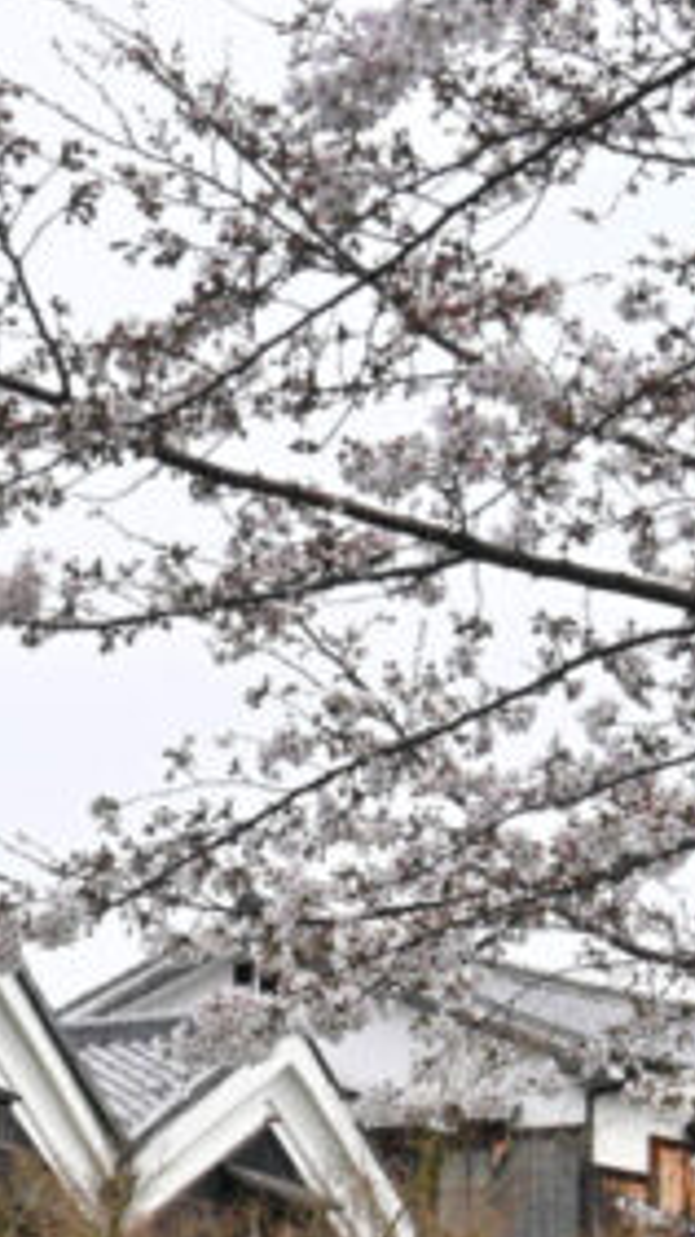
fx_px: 5437
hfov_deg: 7.3
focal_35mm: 166
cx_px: -84
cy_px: 1481
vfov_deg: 12.7
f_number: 5.6
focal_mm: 29
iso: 100
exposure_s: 1/250
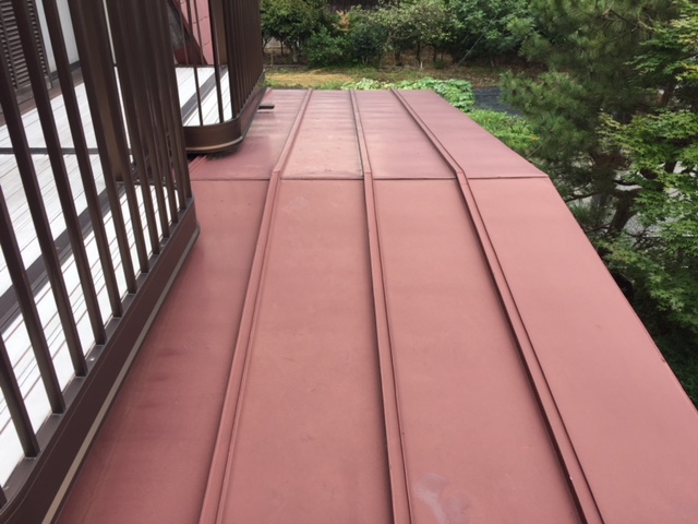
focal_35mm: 29
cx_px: 349
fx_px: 585
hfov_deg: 61.7
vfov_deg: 48.2
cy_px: 262
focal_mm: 4.15
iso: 32
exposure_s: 1/403
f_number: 2.2
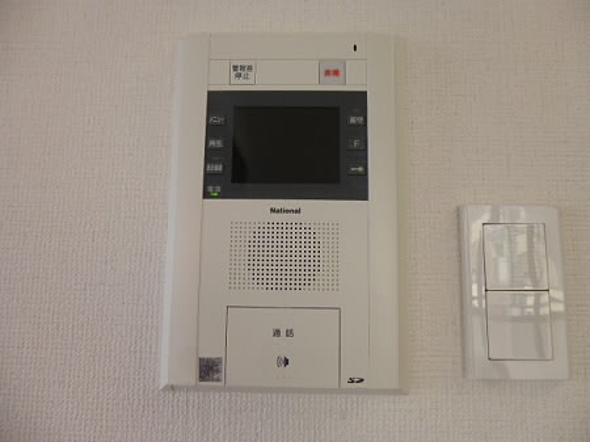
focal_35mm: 25
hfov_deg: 69.4
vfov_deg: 54.8
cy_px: 221
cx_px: 295
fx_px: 426
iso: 160
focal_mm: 4.5
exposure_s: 1/60
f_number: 3.1
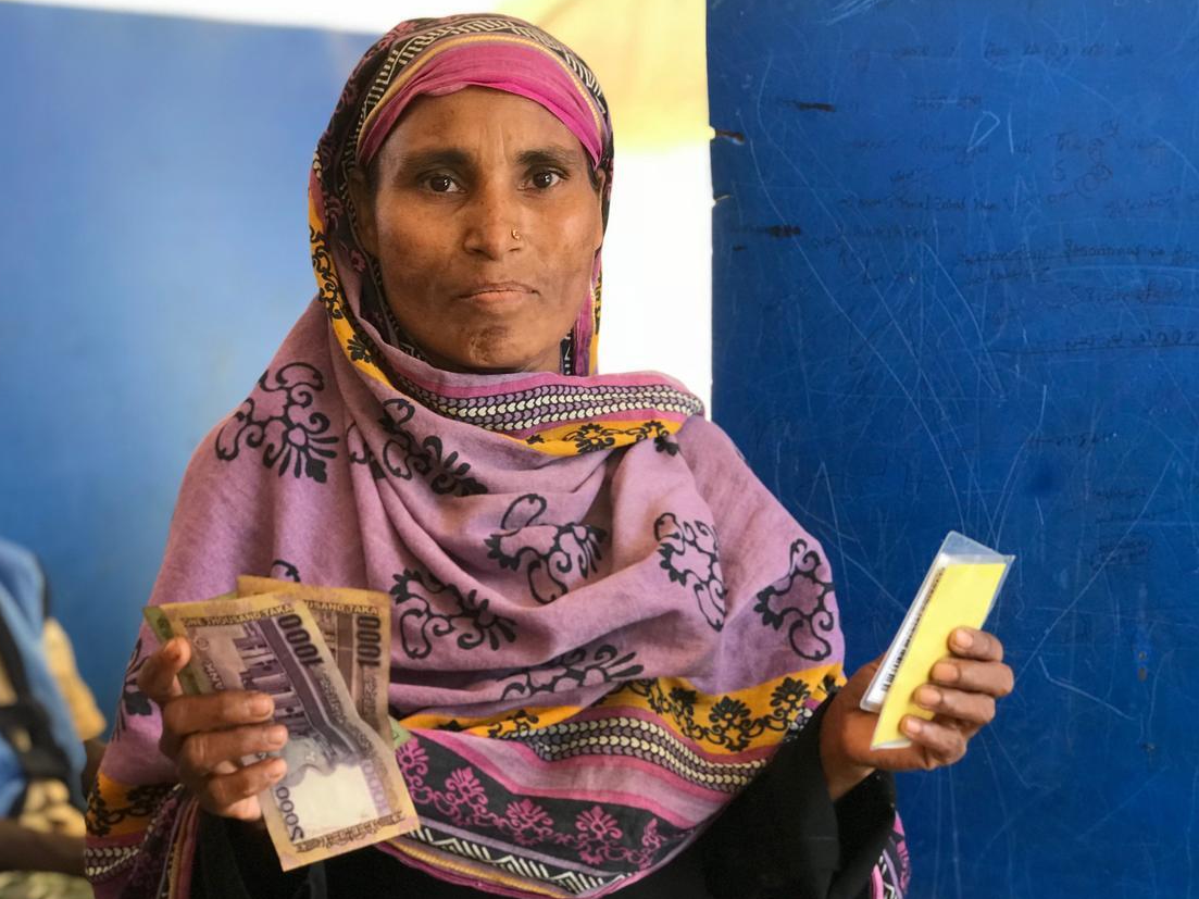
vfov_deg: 23.6
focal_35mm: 62
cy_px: 445
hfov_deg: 31.2
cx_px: 635
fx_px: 2147
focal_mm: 6.6
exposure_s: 1/50
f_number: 2.8
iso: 64
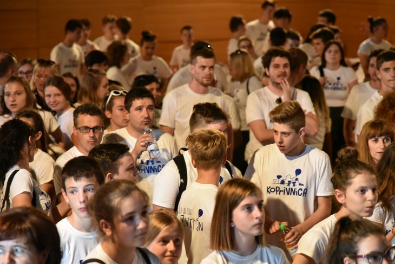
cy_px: 145
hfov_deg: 17.3
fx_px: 1295
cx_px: 209
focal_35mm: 118
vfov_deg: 11.6
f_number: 4
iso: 10000
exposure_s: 1/250
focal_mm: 105
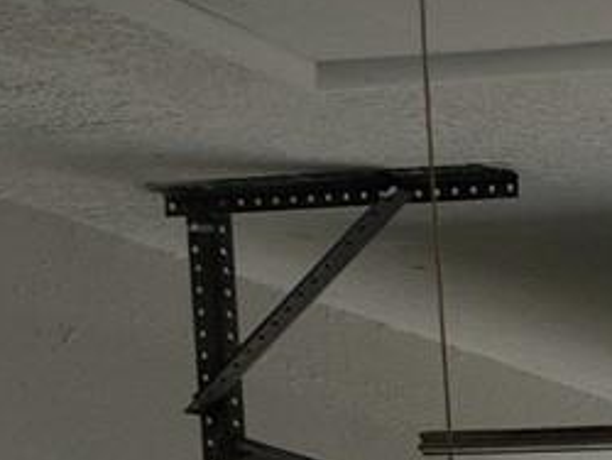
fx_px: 2601
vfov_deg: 8.3
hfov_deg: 10.9
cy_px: 1439
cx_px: 1579
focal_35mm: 147
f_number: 1.8
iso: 20
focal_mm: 5.4
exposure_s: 1/1318
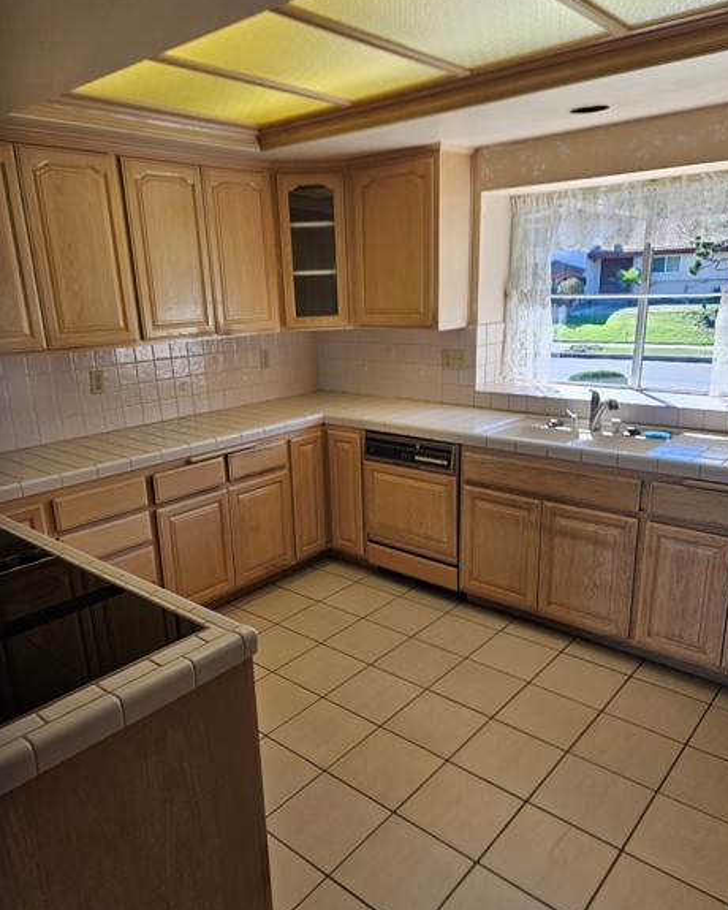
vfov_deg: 68.1
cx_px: 367
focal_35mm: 25
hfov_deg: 56.8
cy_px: 472
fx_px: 673
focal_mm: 5.4
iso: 40
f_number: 1.8
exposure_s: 1/207
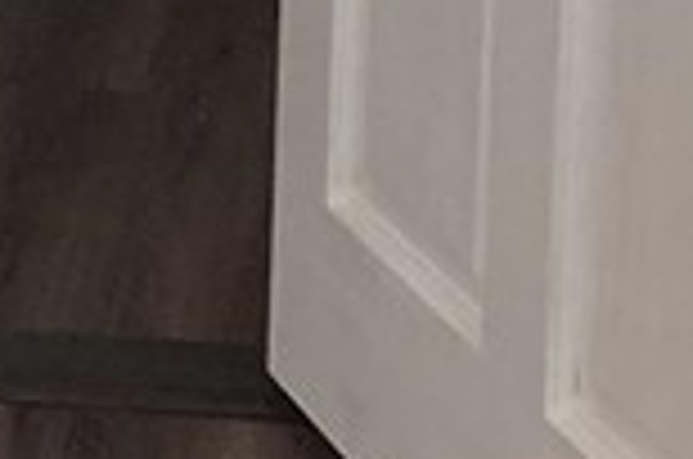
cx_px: -464
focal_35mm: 291
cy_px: -918
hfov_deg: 6.9
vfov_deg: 4.5
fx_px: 5590
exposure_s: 1/60
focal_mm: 3.99
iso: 64
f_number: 1.8
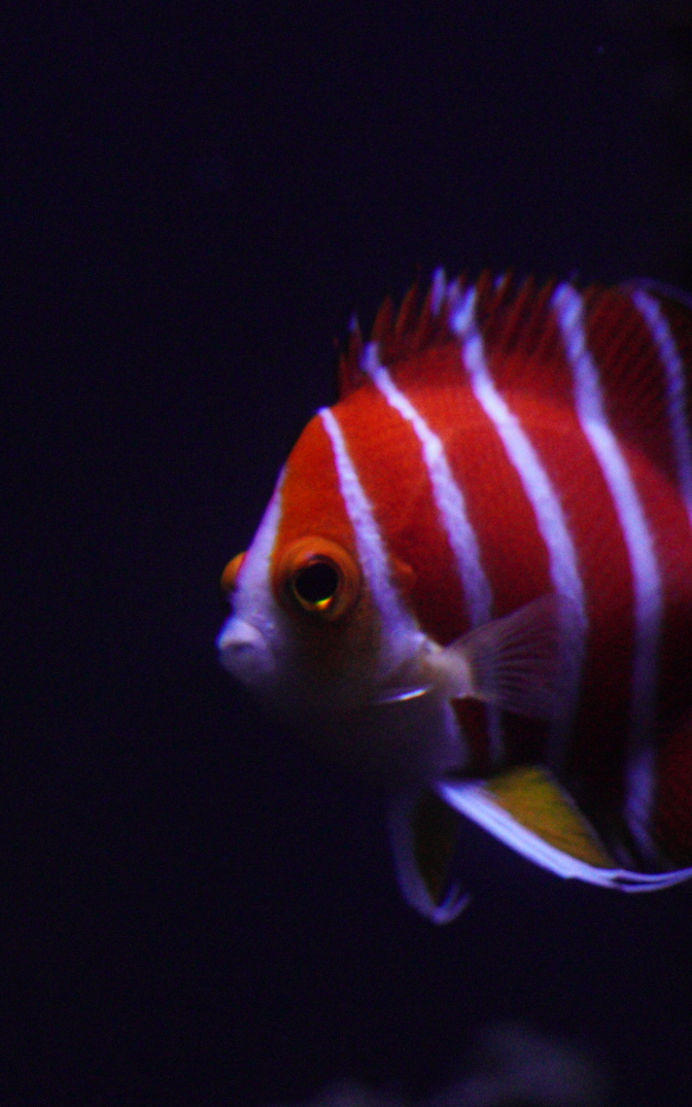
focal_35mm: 207
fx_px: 6245
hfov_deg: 6.3
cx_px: 361
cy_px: 553
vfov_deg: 10.1
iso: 6400
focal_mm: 90
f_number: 5.6
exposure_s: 1/100
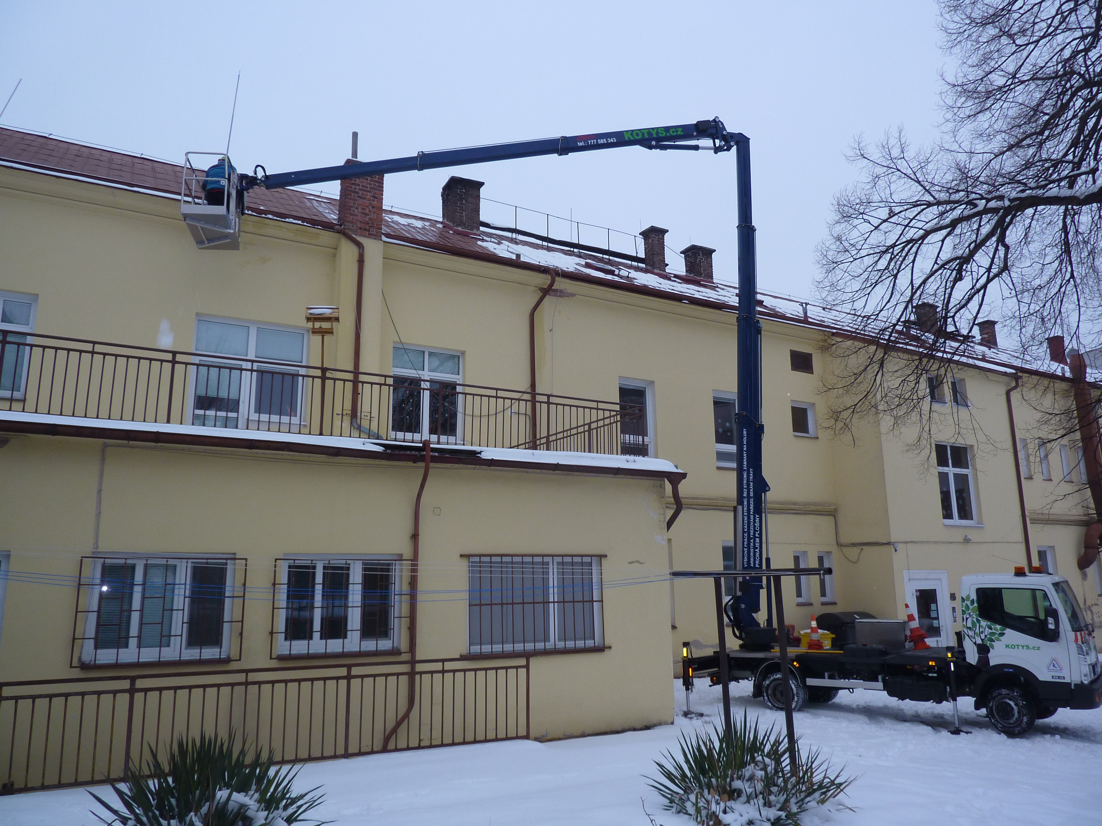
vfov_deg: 54.9
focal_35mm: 25
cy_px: 413
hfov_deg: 69.4
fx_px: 796
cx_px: 551
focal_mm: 4.1
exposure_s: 1/30
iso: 125
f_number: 3.3
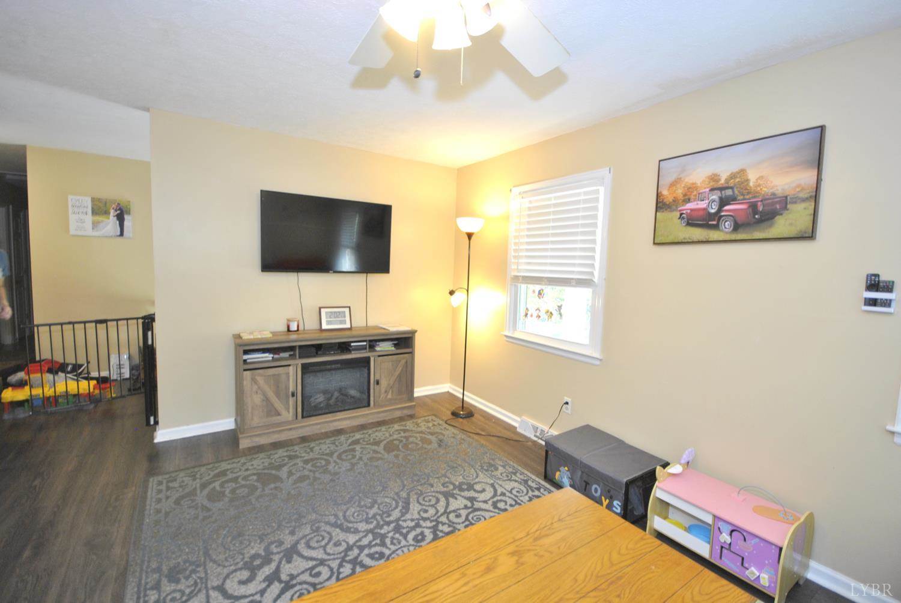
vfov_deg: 77.5
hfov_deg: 100.3
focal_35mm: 15
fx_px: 376
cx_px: 450
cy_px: 302
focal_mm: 10
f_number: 4
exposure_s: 1/25
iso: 400
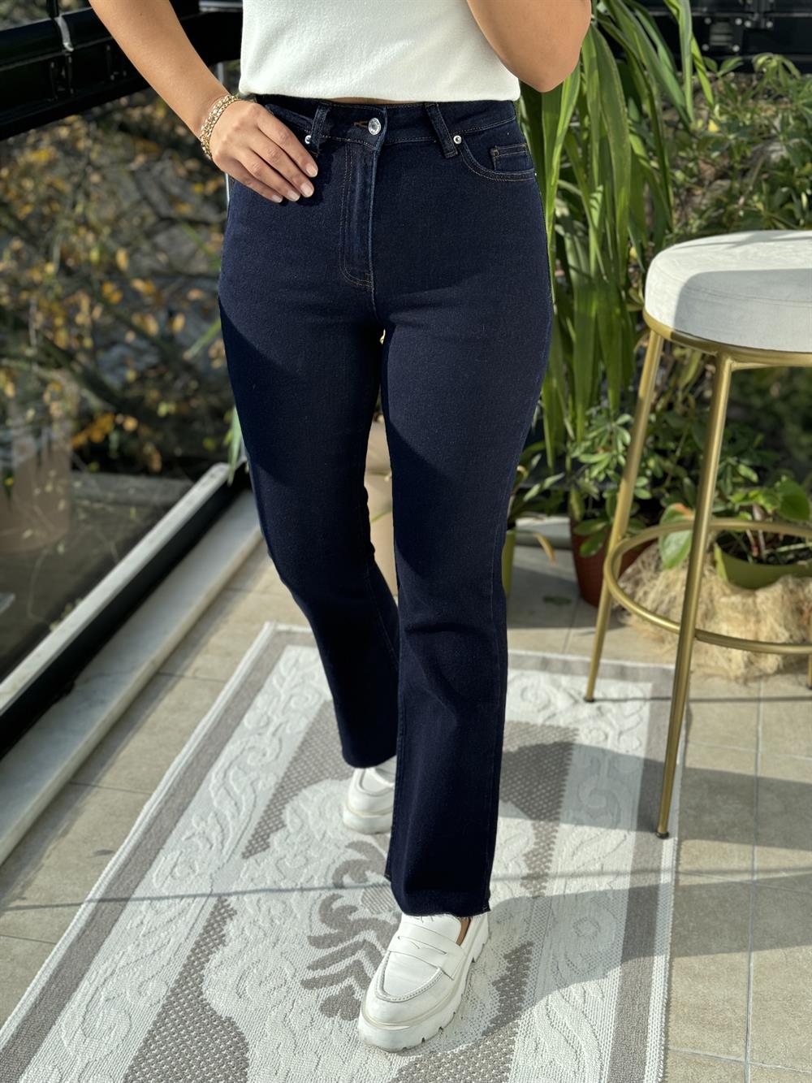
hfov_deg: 30.3
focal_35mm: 48
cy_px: 542
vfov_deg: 39.7
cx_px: 406
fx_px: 1501
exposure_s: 1/1011
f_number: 1.78
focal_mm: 6.76
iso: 64
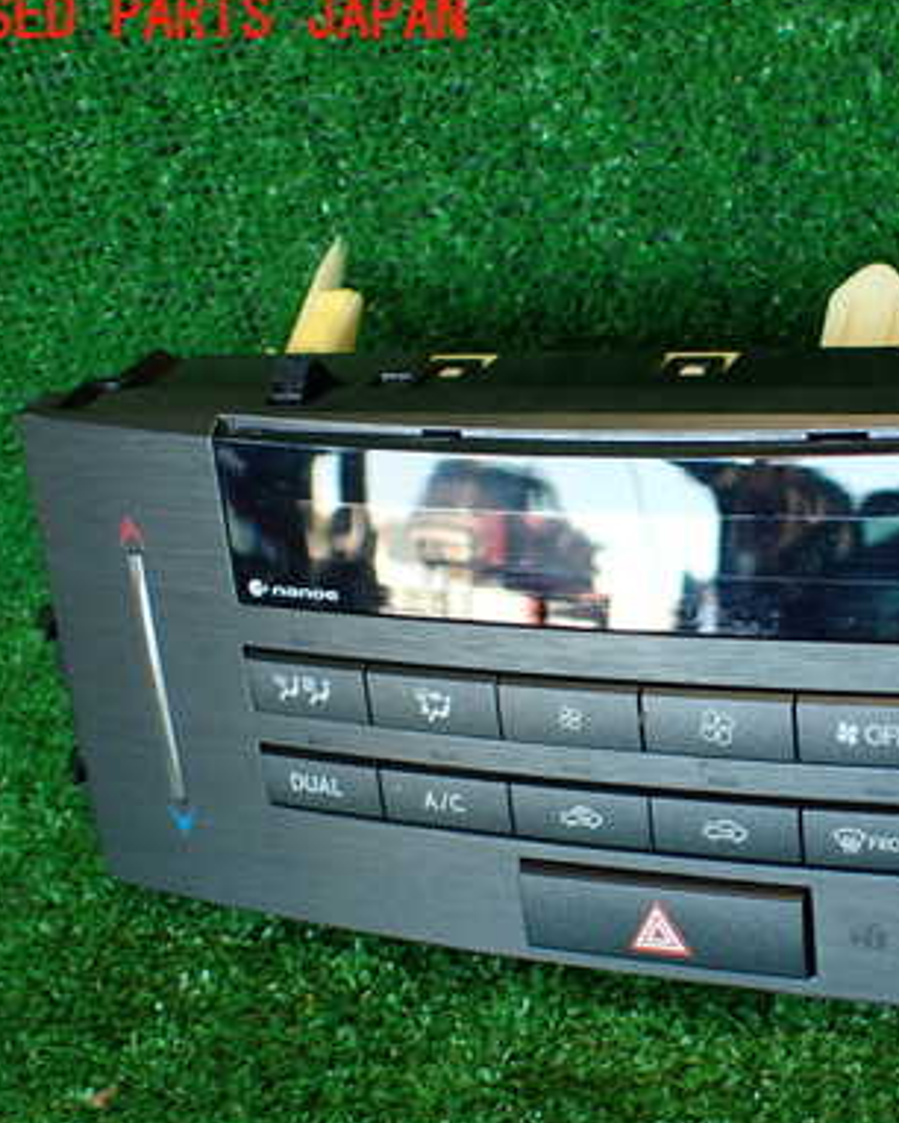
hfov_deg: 31.2
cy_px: 644
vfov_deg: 40.2
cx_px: 814
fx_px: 1529
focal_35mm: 46
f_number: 2.3
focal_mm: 5.4
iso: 200
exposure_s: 1/60
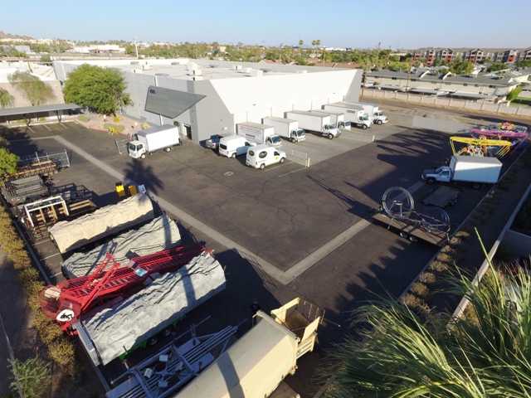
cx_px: 266
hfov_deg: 81.7
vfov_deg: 66.0
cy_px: 199
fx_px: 307
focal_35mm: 20
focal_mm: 3.61
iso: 100
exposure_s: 1/786
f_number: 2.8
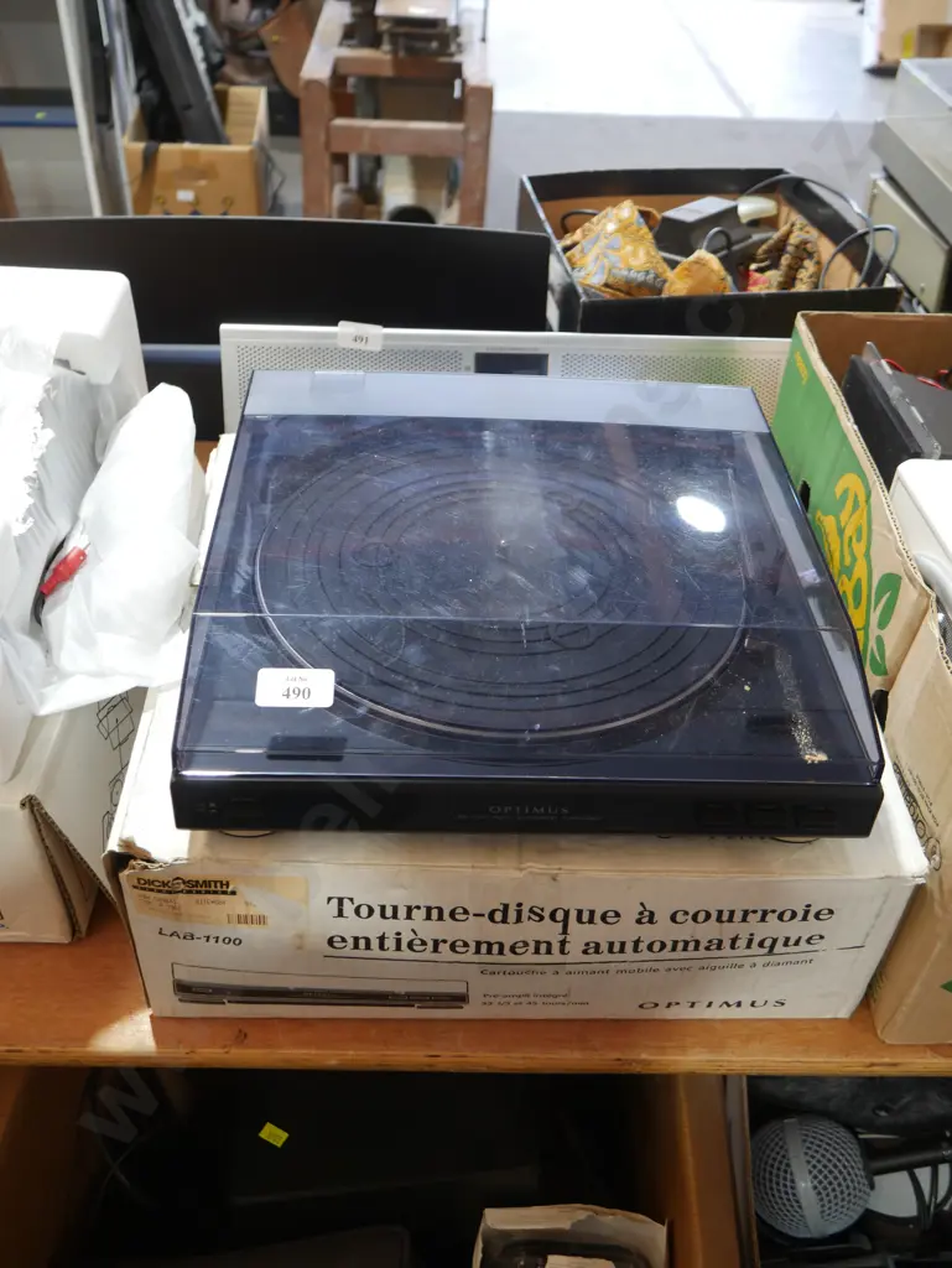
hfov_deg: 46.8
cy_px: 634
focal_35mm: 30
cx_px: 476
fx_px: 1099
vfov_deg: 59.9
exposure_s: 1/60
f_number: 3.6
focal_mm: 15
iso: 400
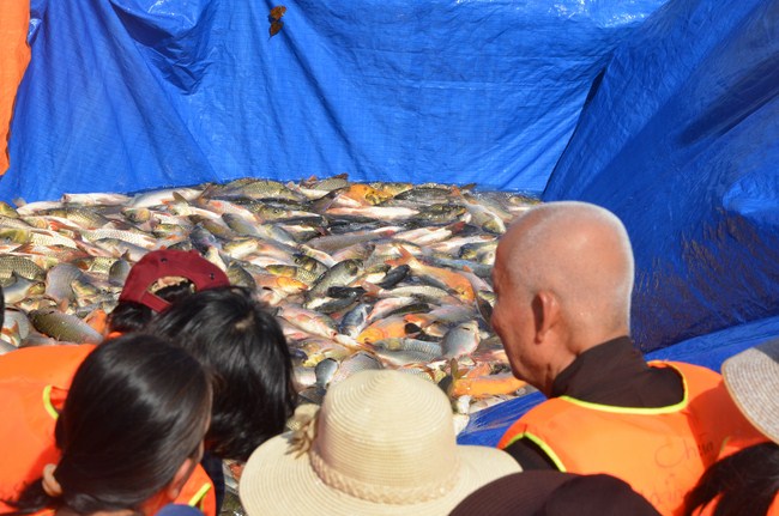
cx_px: 390
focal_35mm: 158
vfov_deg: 8.7
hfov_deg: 13.1
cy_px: 258
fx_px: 3402
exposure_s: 1/800
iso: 640
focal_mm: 105
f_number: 14
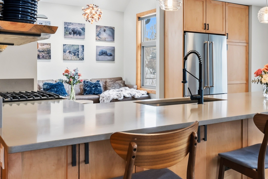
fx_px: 307
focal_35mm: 41
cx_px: 236
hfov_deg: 43.5
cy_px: 63
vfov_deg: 32.3
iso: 250
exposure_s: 1/60
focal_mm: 20.6
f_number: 7.1
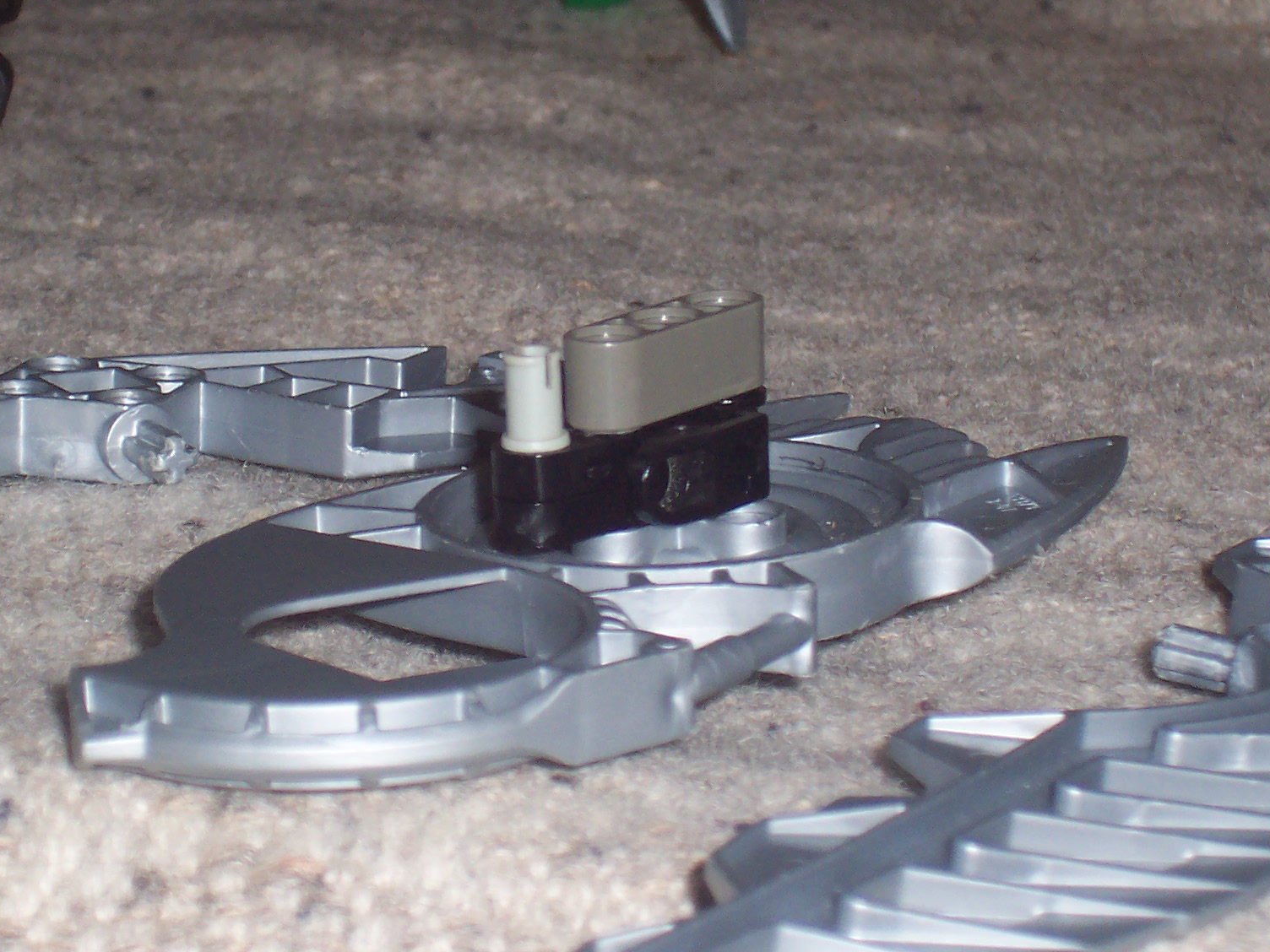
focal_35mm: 150
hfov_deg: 13.1
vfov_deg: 9.9
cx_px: 432
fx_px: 5503
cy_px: 407
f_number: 4.8
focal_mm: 16.8
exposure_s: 1/90
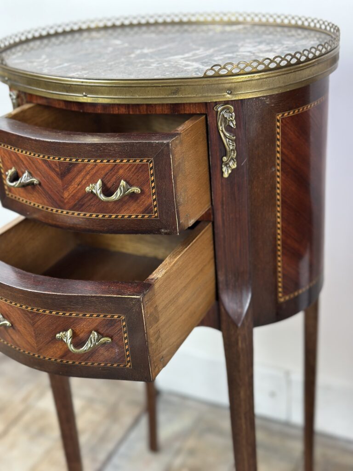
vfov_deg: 39.7
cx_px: 176
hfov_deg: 30.3
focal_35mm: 48
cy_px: 236
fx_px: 653
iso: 125
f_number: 1.78
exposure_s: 1/50
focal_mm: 6.86
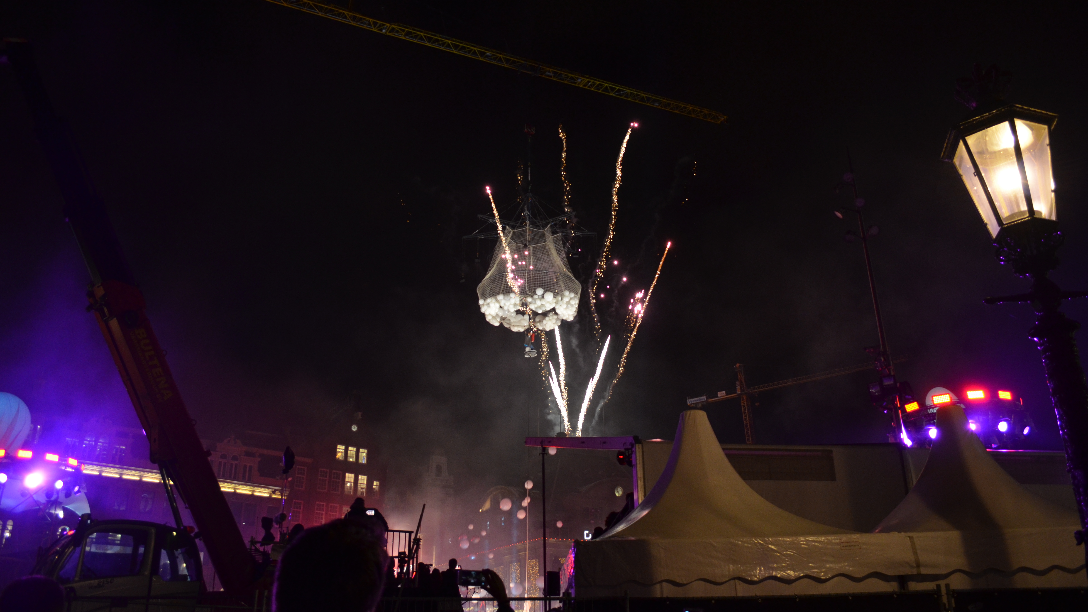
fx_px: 837
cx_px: 545
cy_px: 248
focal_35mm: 29
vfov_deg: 40.0
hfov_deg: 66.1
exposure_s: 1/40
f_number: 3.5
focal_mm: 18
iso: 800
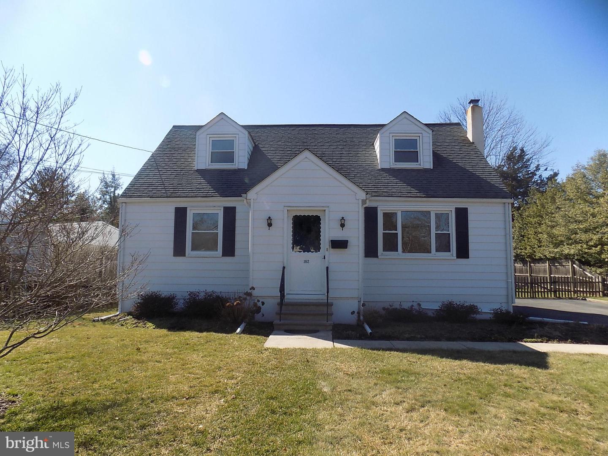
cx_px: 304
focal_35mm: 23
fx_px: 404
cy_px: 228
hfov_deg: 73.9
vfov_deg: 58.9
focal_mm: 4
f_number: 3.1
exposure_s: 1/800
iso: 80
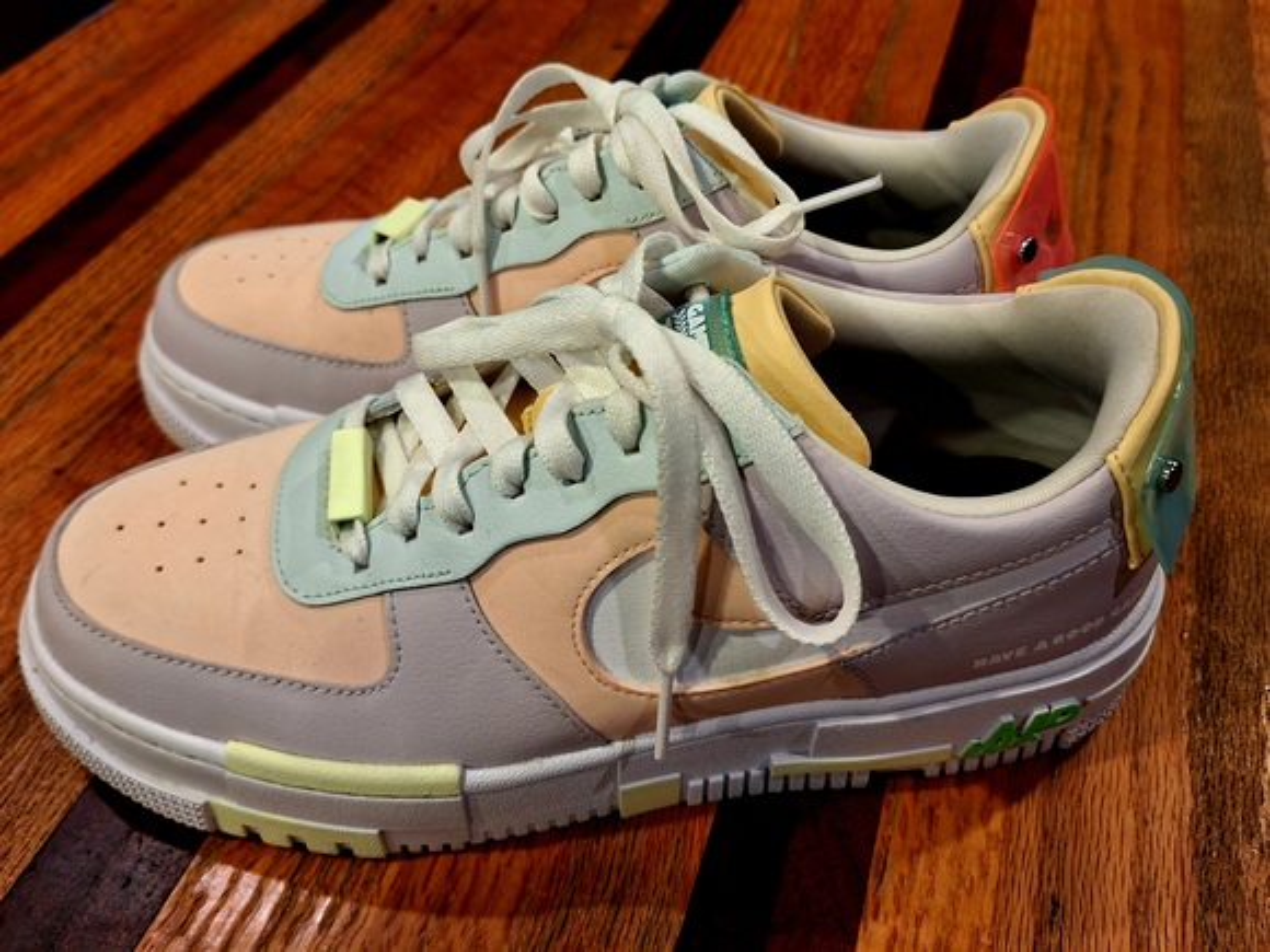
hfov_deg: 73.9
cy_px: 476
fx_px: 844
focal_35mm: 23
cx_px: 635
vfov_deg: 58.9
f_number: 1.8
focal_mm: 5.54
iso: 160
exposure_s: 1/50
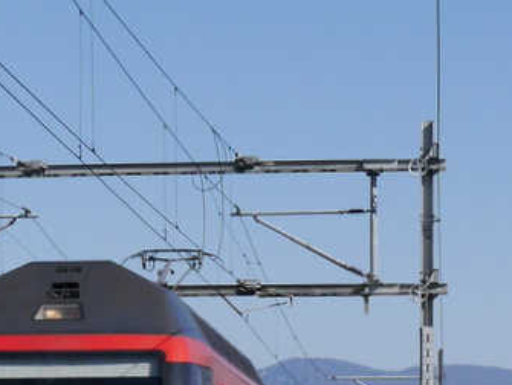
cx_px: 28
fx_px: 2043
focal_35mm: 138
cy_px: 436
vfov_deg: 10.6
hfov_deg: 14.1
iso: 160
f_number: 9
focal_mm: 21
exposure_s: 1/400
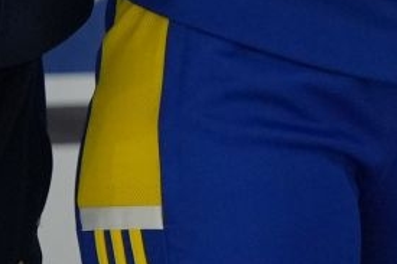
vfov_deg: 0.9
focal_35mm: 1473
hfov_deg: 1.4
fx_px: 16234
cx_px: 762
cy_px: -503
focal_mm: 150
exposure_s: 1/500
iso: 1600
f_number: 2.8
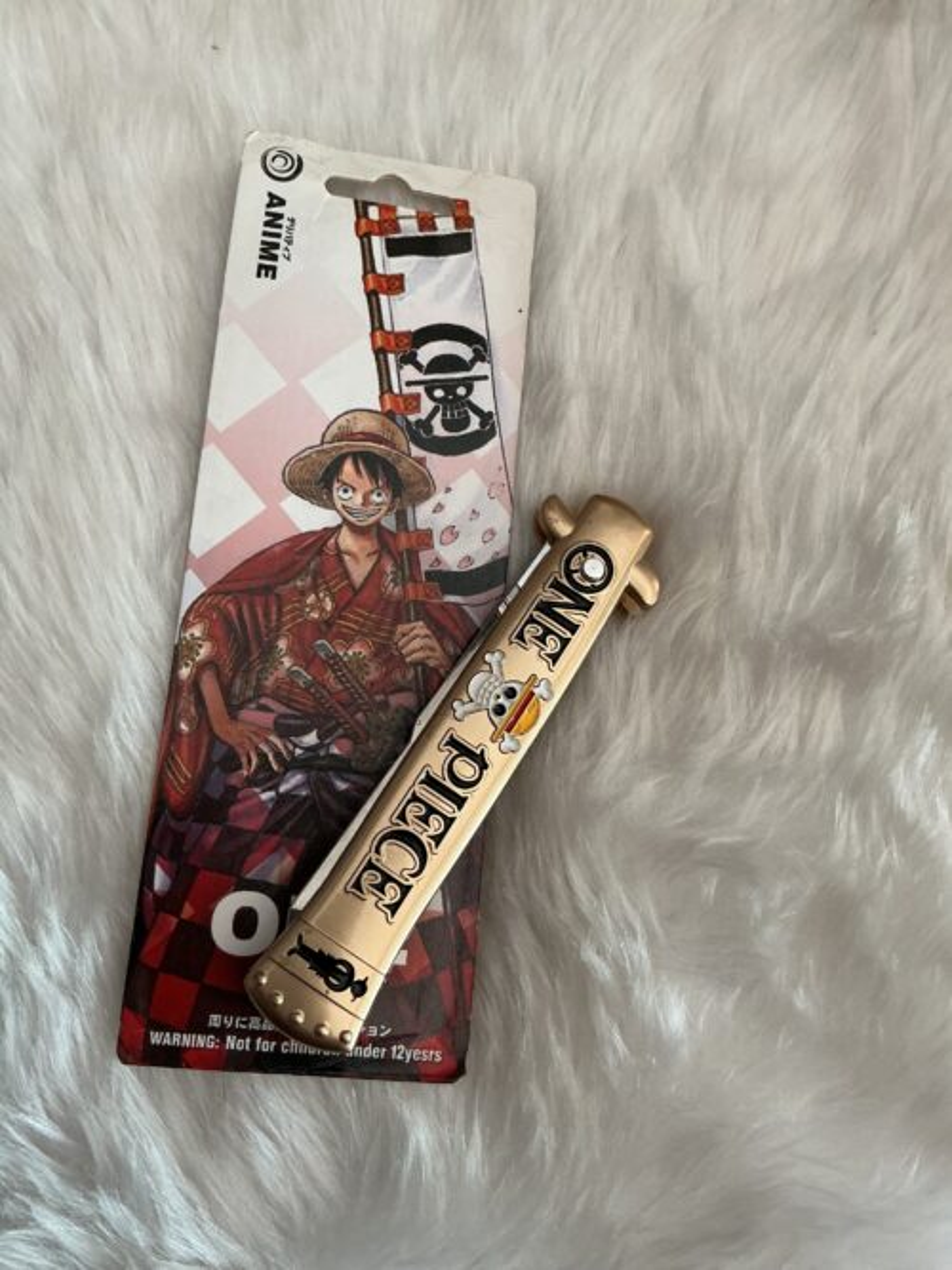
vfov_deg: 61.7
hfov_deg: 48.2
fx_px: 1064
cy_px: 635
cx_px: 476
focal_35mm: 29
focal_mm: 3
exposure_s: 1/50
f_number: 1.8
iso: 80
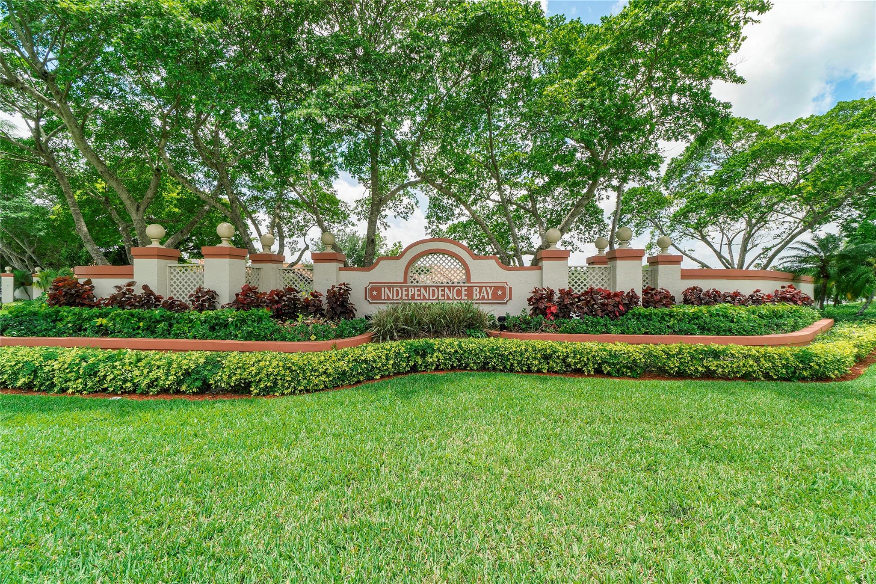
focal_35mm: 15
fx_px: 365
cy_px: 292
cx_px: 438
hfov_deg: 100.4
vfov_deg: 77.3
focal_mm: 10
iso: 100
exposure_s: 1/80
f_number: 11
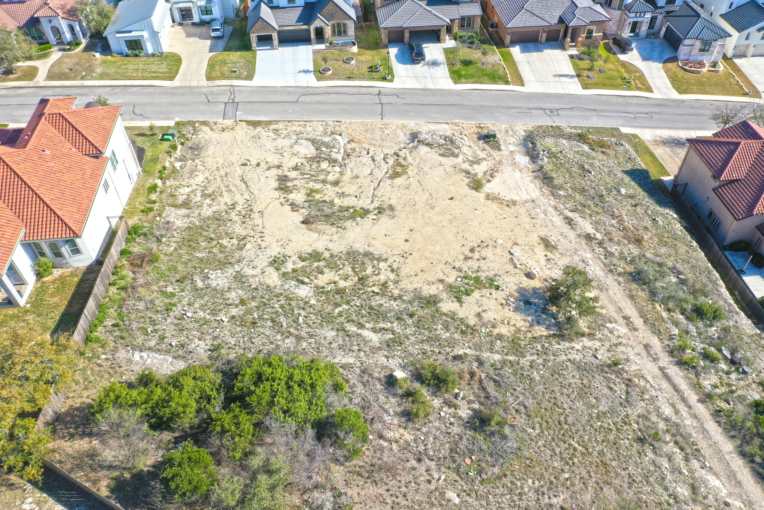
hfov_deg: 65.5
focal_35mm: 28
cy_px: 255
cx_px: 382
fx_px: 594
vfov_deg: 46.4
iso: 100
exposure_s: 1/320
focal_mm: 10.26
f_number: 6.3
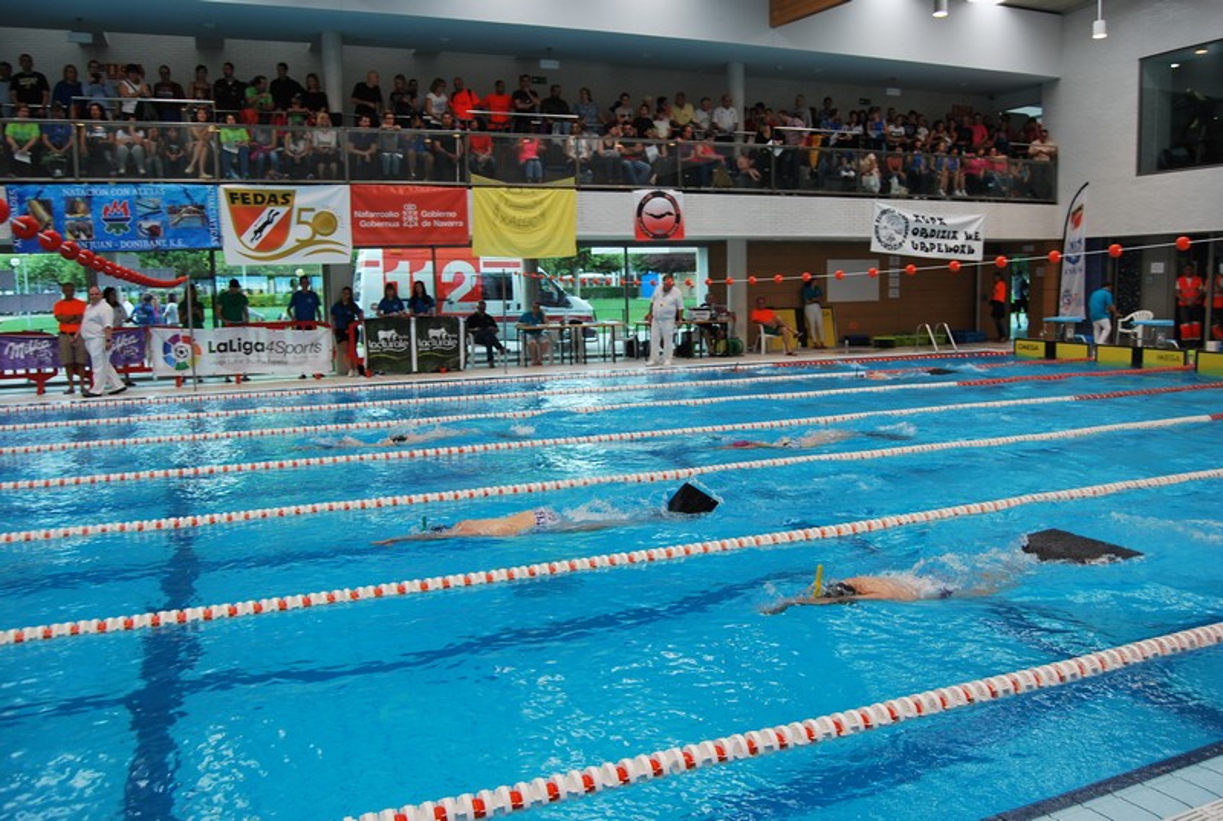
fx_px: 919
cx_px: 612
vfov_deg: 48.1
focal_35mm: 27
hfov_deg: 67.3
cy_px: 410
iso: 200
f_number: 5
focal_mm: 18
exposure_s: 1/100
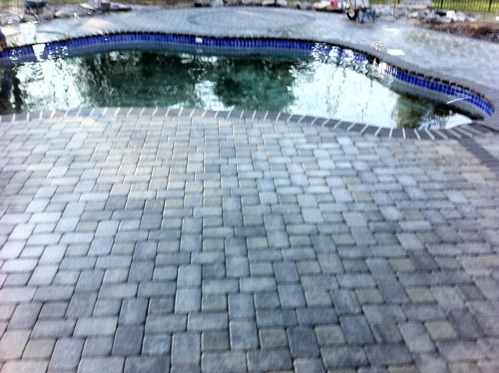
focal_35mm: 35
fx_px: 504
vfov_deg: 40.6
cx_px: 250
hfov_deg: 52.7
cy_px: 186
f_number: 2.8
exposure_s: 1/126
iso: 80
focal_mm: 3.85
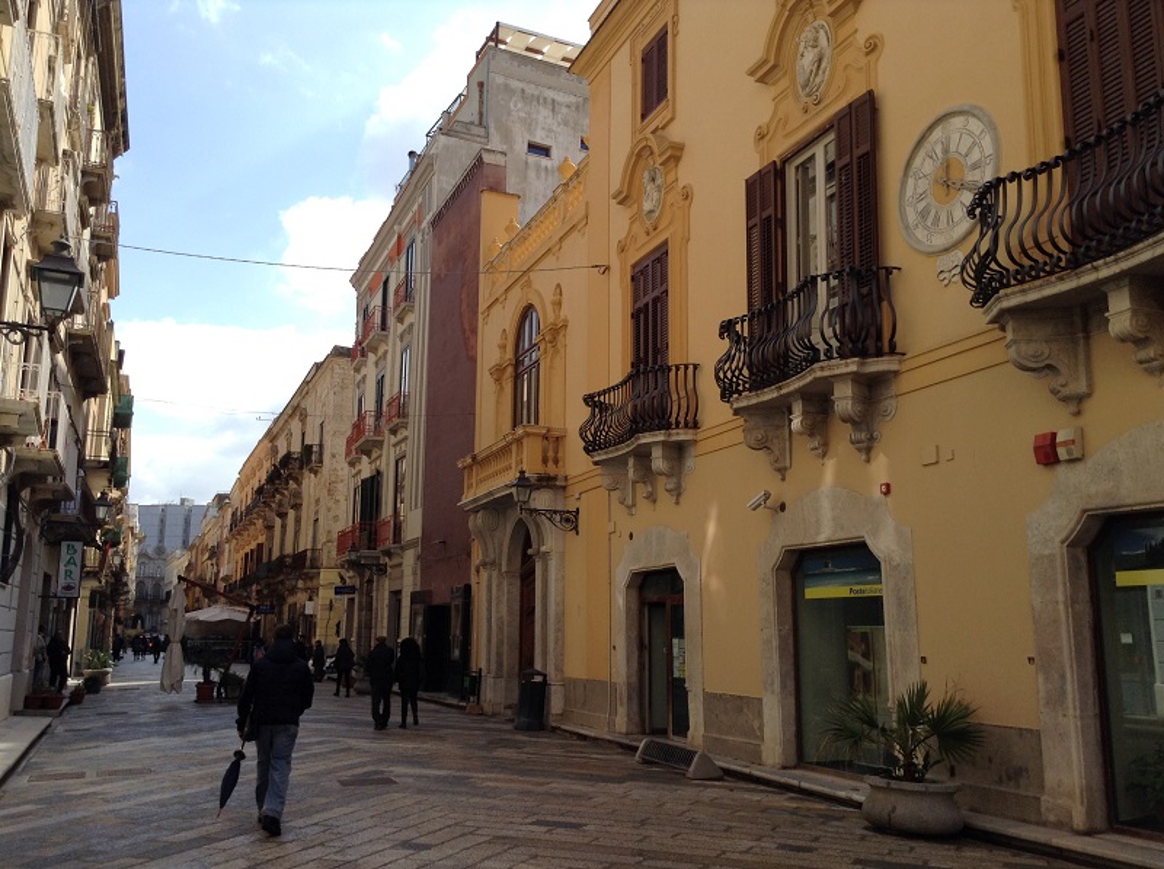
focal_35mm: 33
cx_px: 582
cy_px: 434
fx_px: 1108
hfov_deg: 55.4
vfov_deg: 42.8
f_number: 2.4
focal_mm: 3.3
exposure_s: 1/920
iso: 32
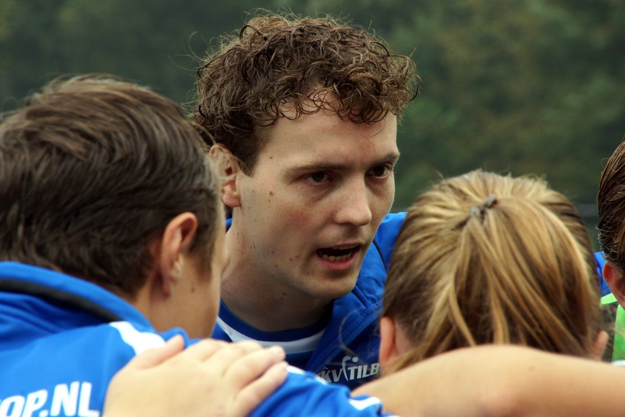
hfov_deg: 5.5
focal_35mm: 375
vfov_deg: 3.7
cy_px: 208
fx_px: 6511
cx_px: 312
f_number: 14
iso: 320
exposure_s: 1/125
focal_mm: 250
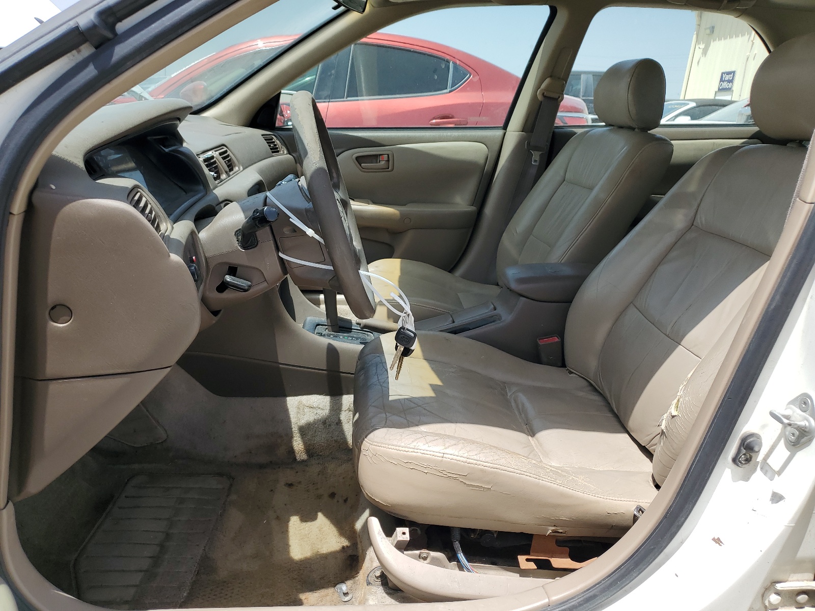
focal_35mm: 26
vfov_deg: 53.1
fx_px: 612
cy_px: 306
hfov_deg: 67.3
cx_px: 408
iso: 50
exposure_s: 1/1667
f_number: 1.5
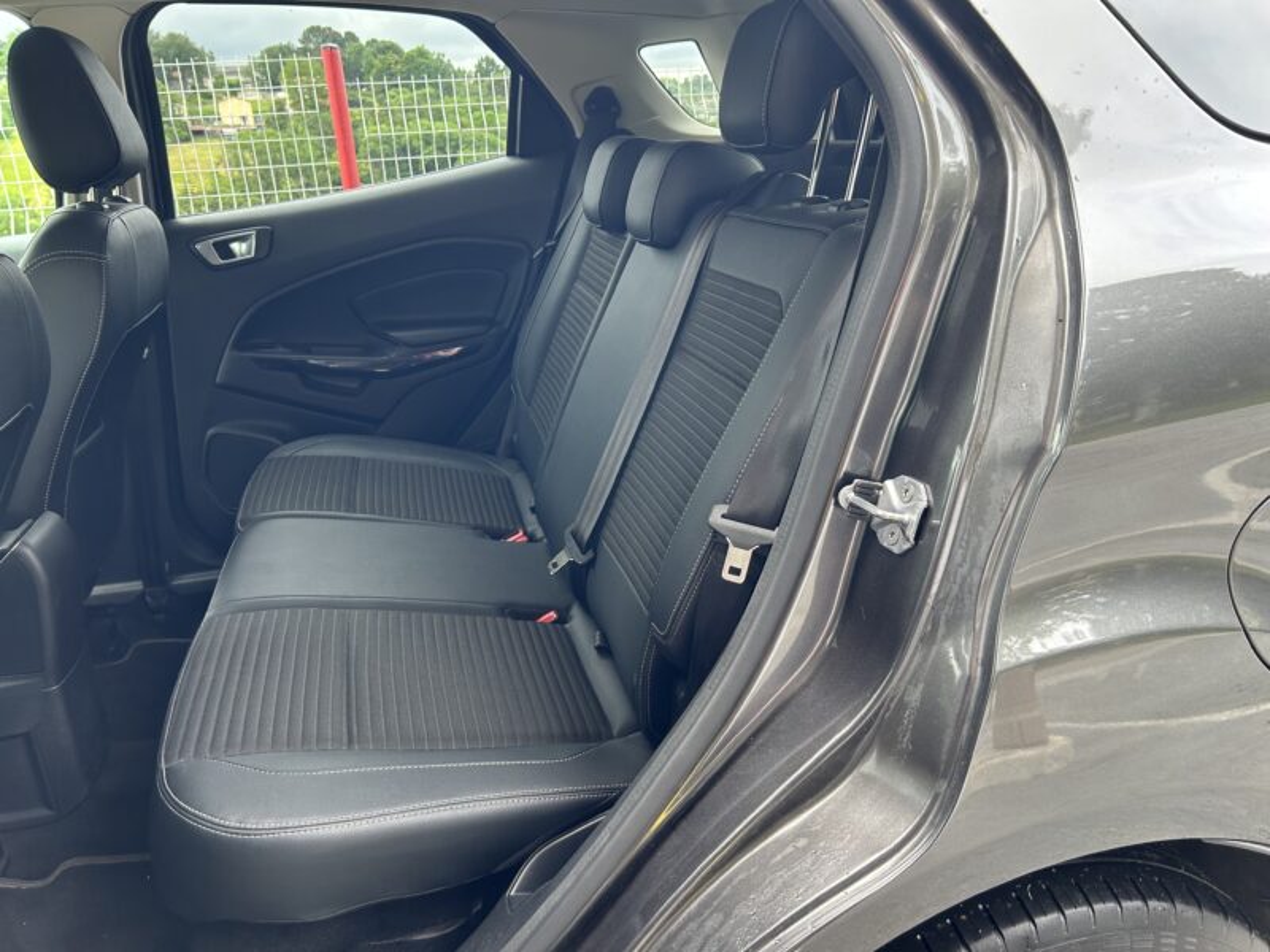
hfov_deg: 67.3
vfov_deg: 53.1
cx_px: 635
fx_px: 954
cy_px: 476
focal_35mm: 26
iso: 64
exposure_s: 1/121
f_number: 1.5
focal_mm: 5.7
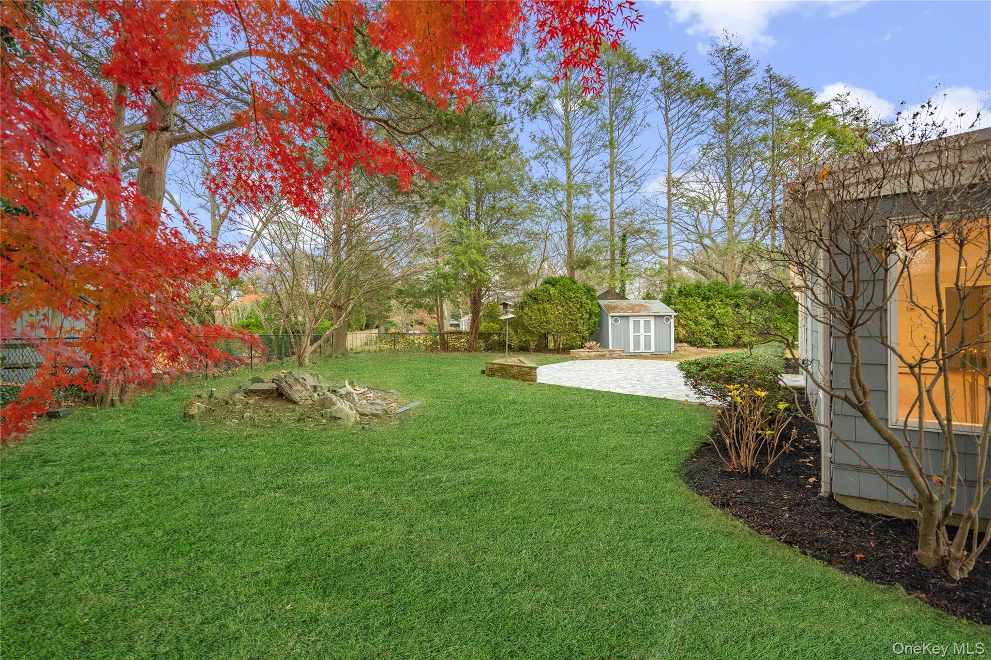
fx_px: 440
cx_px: 496
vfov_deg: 73.7
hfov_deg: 96.7
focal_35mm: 16
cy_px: 330
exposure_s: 1/200
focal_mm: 16
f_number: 5.6
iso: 800
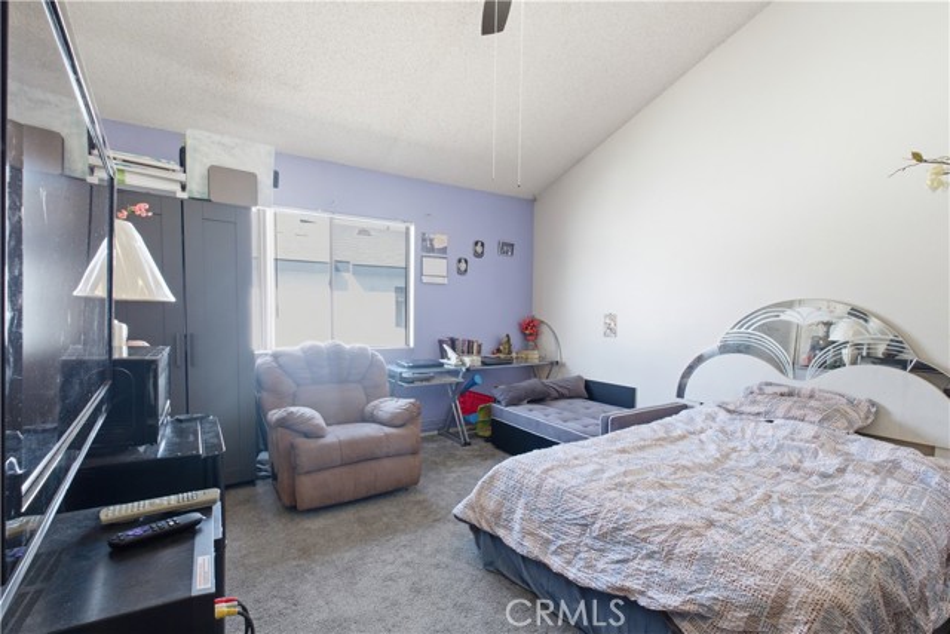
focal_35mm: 15
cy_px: 317
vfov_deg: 77.4
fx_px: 396
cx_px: 475
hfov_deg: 100.4
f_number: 9
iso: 800
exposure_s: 1/50
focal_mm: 10
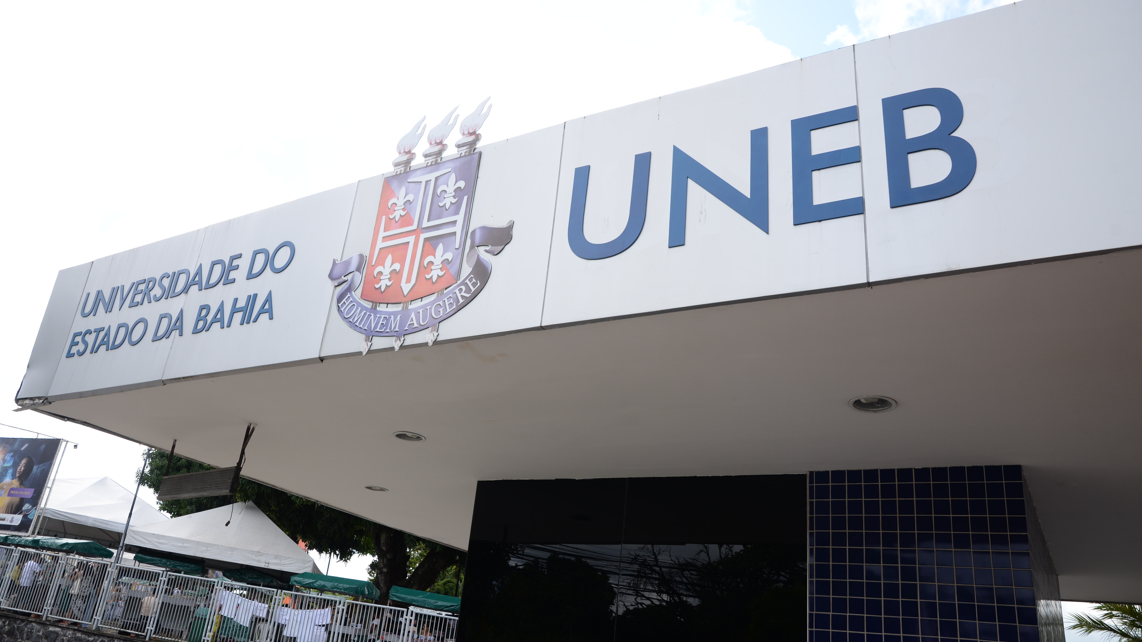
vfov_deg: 41.5
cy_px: 303
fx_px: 848
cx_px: 520
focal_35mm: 28
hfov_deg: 67.8
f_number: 6.3
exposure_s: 1/320
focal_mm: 24
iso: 200
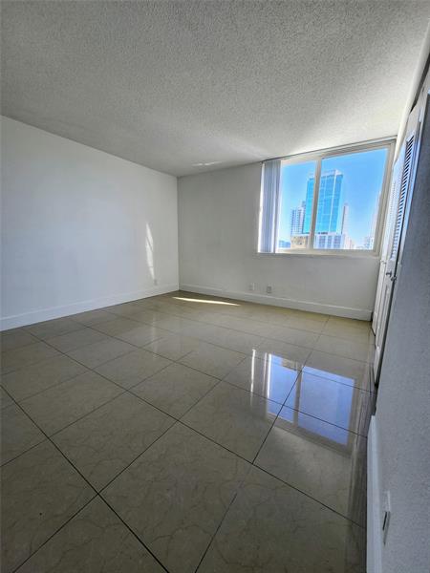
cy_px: 286
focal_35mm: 13
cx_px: 215
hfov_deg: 89.9
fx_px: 215
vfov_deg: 106.2
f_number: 2.2
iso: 32
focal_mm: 1.74
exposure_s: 1/60
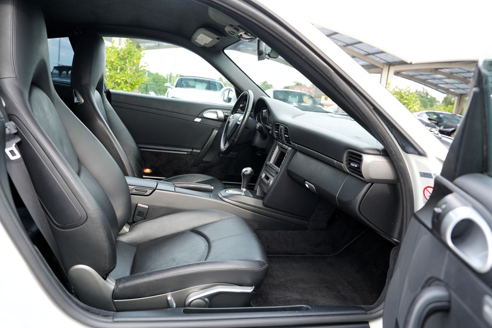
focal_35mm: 24
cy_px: 164
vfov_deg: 53.1
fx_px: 328
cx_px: 246
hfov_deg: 73.7
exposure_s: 1/60
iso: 100
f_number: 4
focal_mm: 24
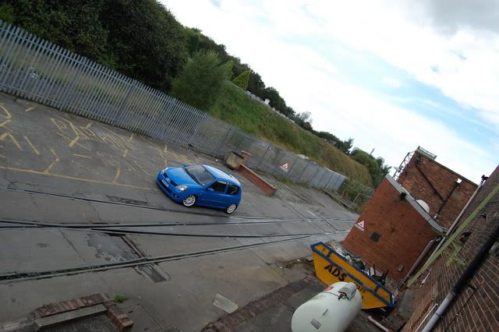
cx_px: 250
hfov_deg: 67.4
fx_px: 374
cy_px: 166
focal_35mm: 27
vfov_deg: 47.9
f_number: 7.1
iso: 200
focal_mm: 18
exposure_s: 1/200
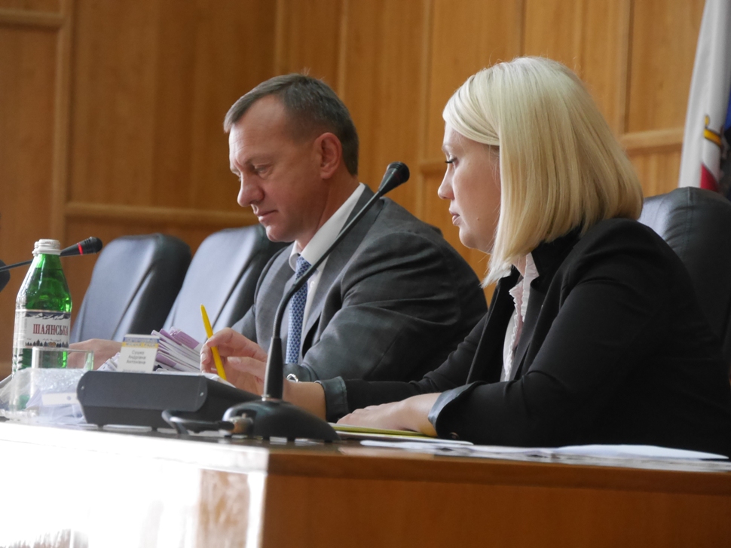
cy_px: 274
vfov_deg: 8.8
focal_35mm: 168
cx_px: 366
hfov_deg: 11.8
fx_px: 3547
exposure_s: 1/80
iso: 3200
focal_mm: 84
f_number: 5.4
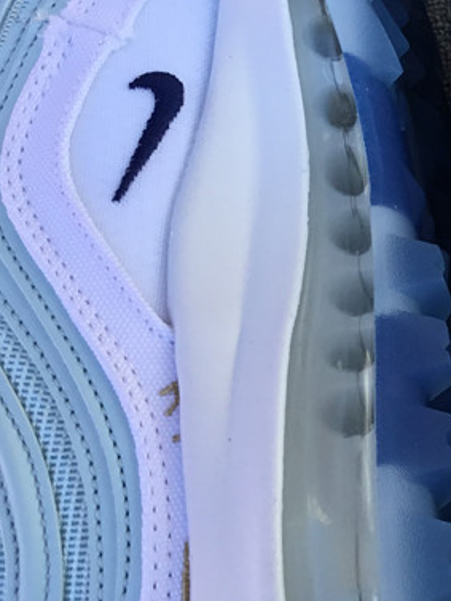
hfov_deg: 17.9
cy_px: 275
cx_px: 668
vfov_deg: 26.3
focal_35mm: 74
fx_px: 1285
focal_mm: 3.3
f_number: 2.4
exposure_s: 1/319
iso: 25
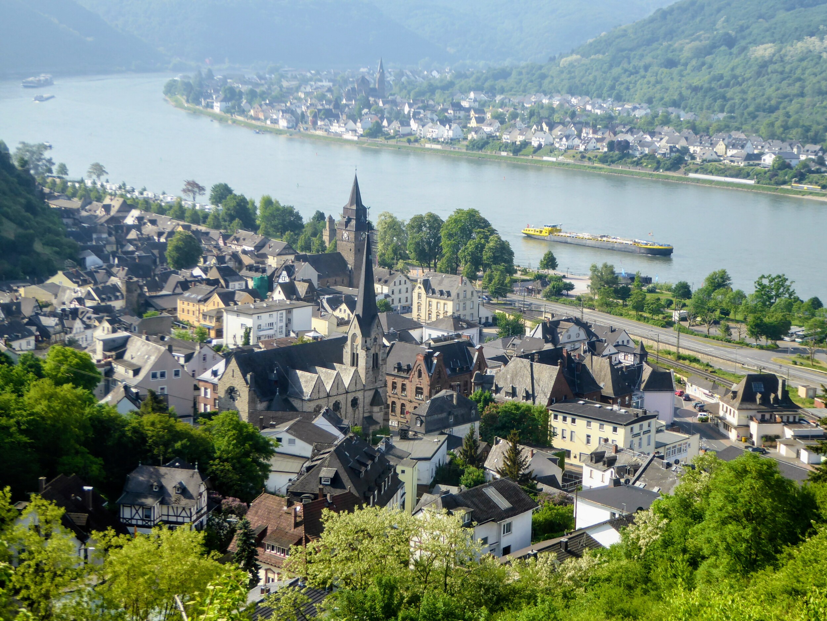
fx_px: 1792
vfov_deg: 19.6
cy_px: 310
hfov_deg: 26.0
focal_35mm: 75
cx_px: 414
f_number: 4.5
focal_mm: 12.5
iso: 80
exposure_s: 1/250
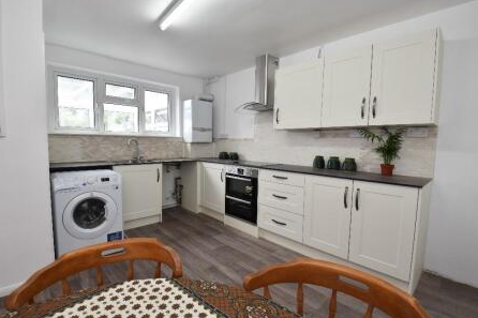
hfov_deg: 96.7
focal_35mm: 16
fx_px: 212
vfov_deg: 73.7
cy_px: 158
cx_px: 231
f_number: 5.6
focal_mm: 10
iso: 800
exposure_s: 1/125
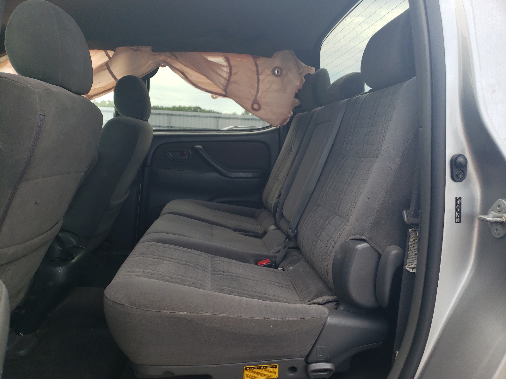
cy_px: 190
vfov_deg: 53.1
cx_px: 253
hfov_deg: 67.3
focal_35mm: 26
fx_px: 380
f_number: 1.5
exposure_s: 1/476
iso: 50
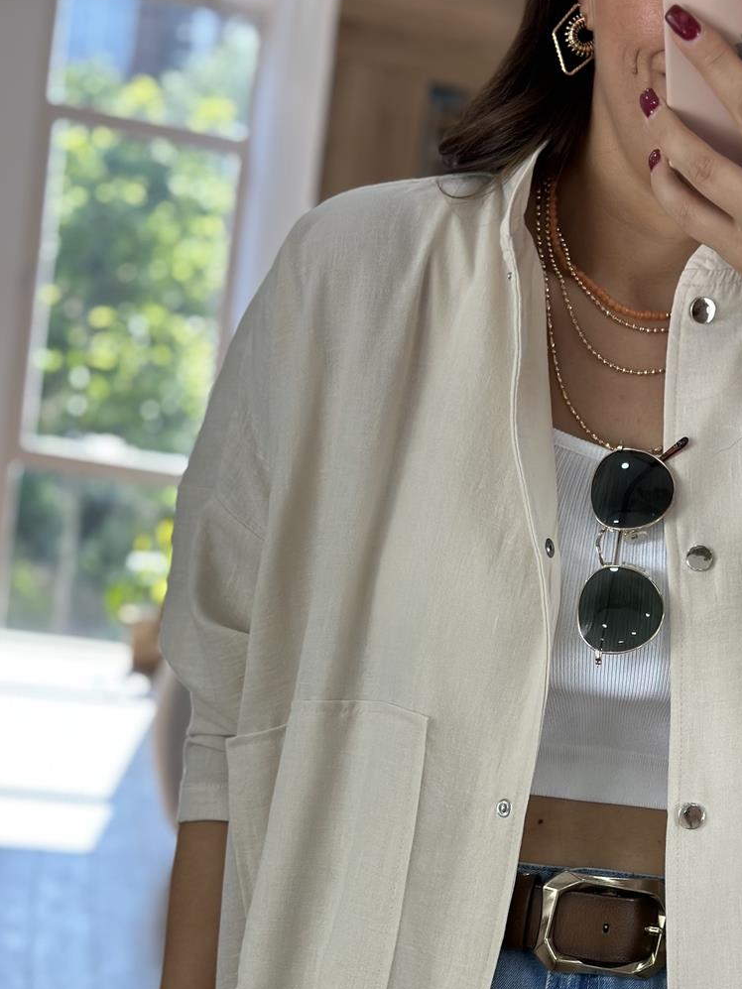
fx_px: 2200
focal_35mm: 77
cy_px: 755
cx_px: 578
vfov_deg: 25.0
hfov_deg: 19.0
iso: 80
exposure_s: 1/419
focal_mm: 6.86
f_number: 1.78
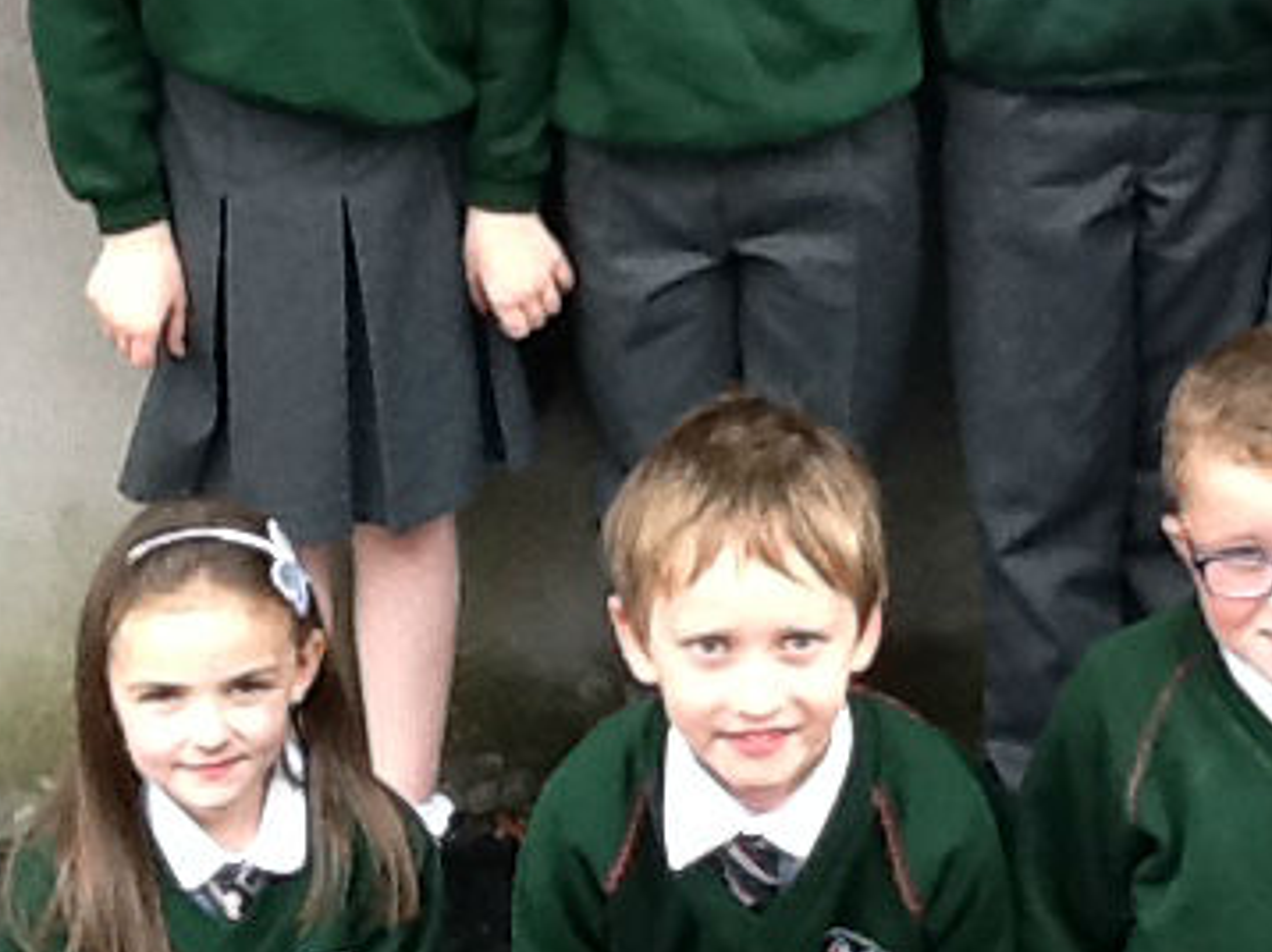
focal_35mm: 118
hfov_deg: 16.6
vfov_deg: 12.4
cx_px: 1023
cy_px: 57
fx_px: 4333
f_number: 2.4
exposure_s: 1/100
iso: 50
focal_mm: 2.03
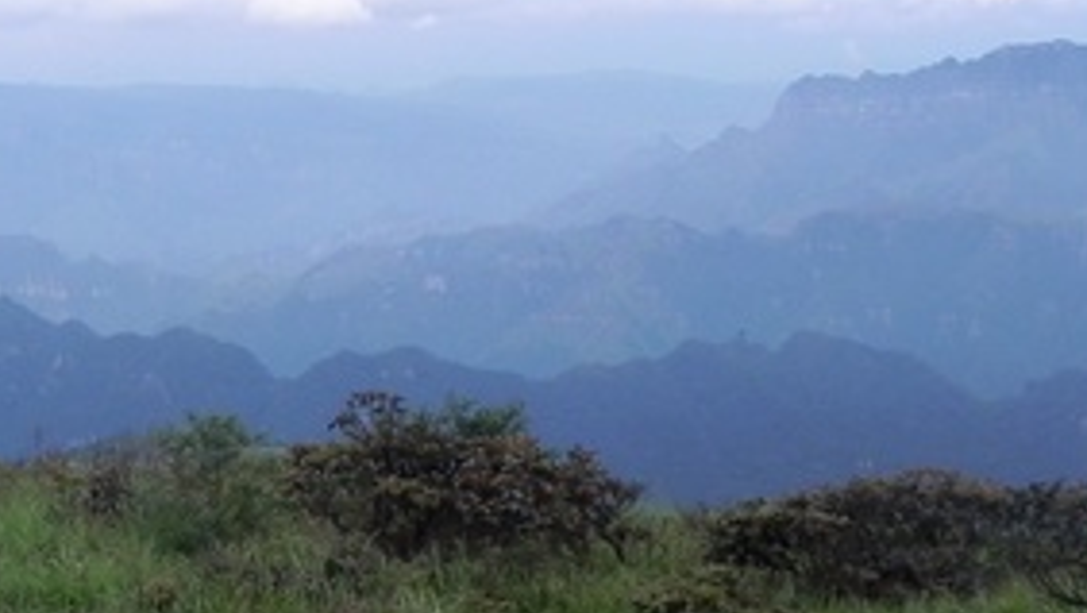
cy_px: 214
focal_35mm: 100
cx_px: -42
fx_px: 2884
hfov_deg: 20.5
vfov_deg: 12.1
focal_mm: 6.6
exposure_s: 1/418
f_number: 6.3
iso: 160
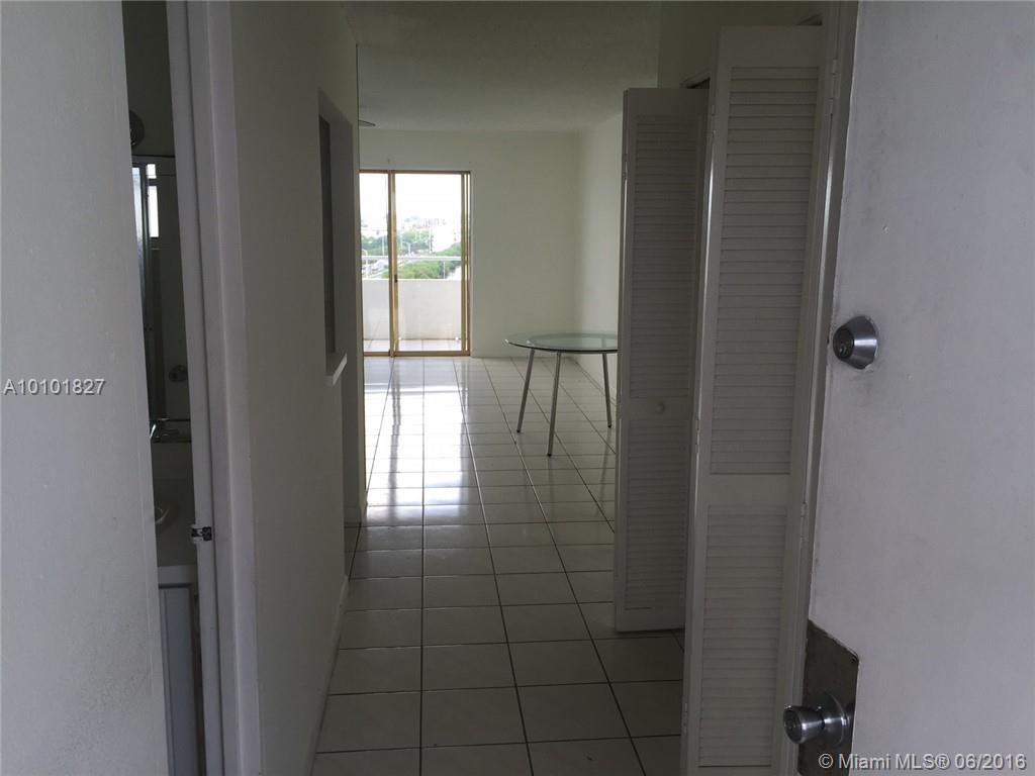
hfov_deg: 61.7
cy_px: 388
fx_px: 867
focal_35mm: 29
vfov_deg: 48.2
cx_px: 518
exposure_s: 1/179
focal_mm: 4.15
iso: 32
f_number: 2.2
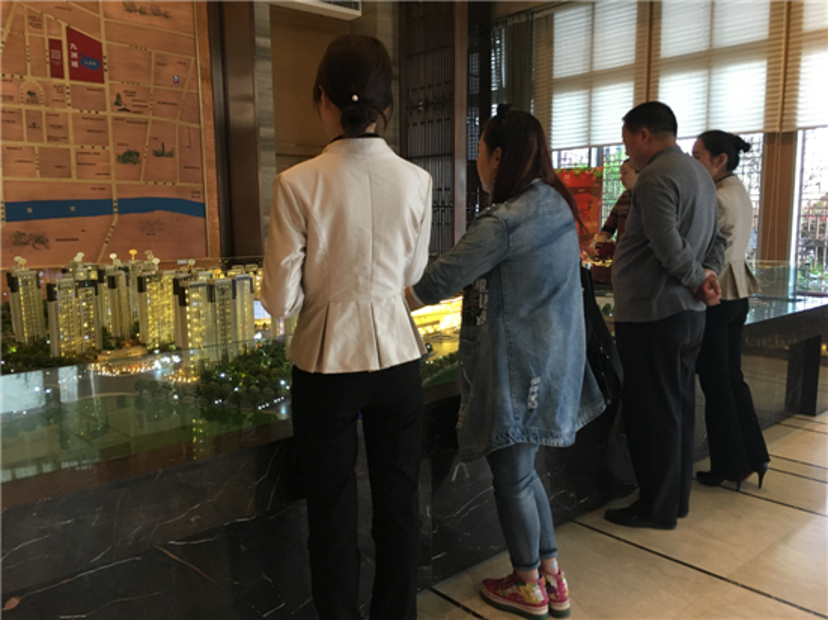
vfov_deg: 48.2
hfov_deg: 61.7
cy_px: 310
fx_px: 693
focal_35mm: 29
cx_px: 414
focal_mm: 4.15
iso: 160
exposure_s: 1/33
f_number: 2.2
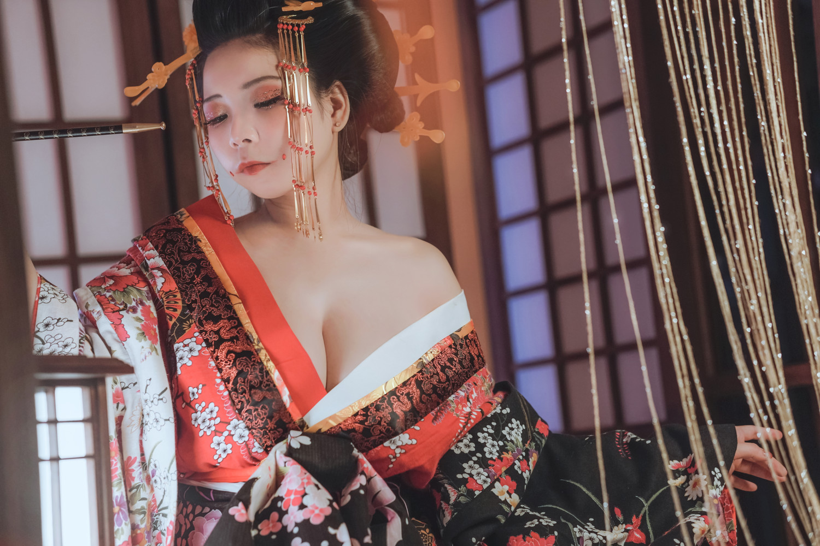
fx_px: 1913
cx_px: 410
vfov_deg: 16.3
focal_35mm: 84
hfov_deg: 24.2
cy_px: 273
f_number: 1.7
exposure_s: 1/60
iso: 640
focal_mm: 56
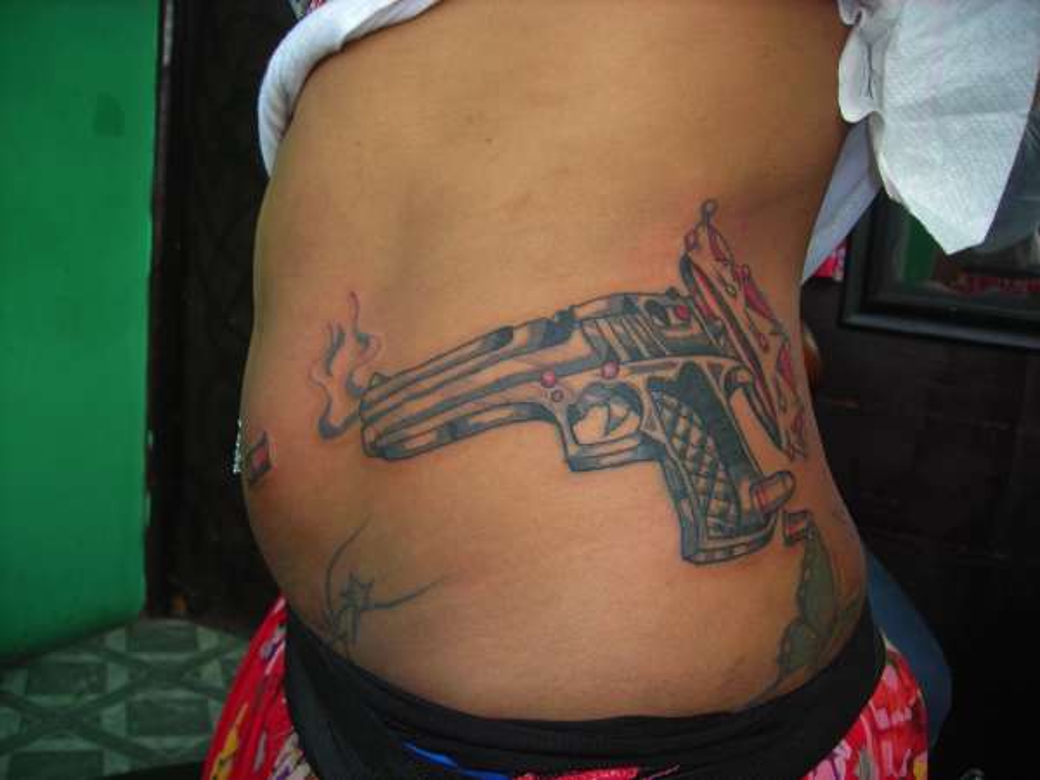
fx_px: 1142
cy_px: 390
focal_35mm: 38
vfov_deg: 37.7
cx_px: 520
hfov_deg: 49.0
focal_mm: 6.3
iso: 50
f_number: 3.2
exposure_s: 1/30
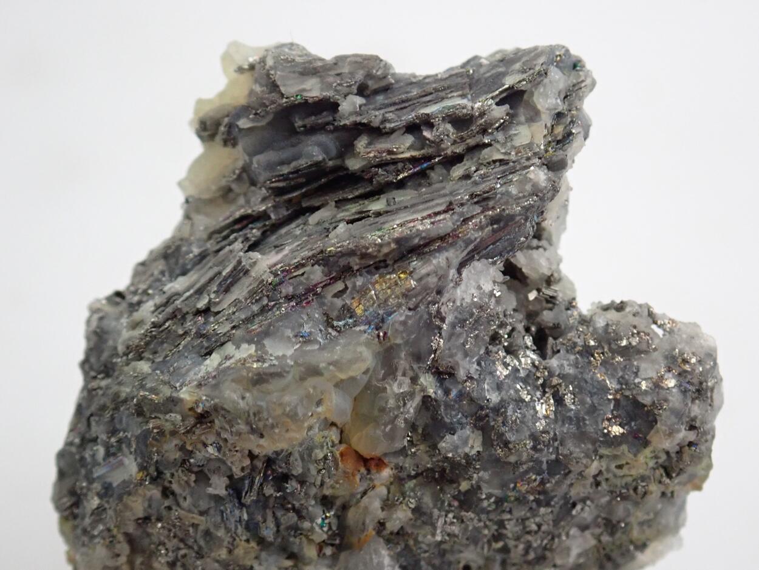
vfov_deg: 14.8
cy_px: 285
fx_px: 2193
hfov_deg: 19.6
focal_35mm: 100
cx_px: 380
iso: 800
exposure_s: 1/25
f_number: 4.9
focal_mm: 18
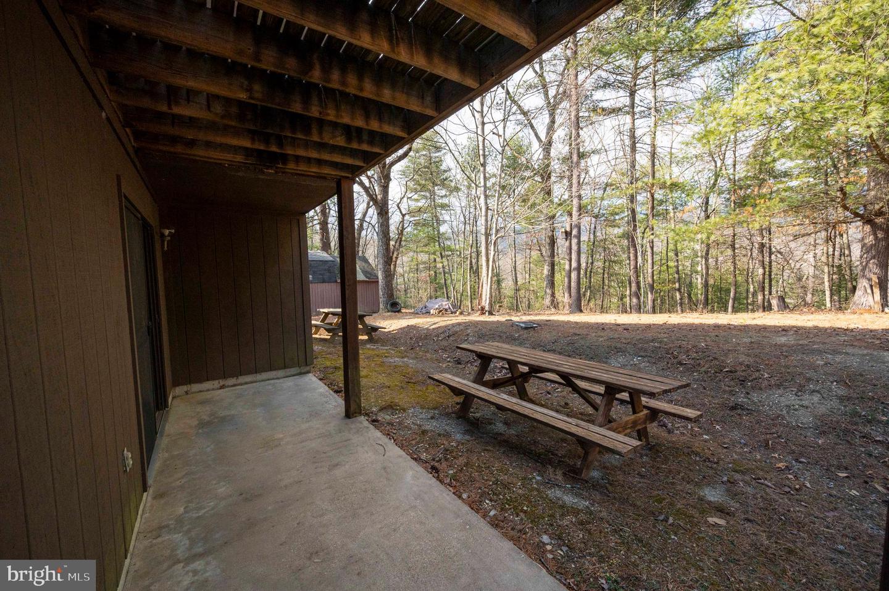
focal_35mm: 14
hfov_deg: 104.3
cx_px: 444
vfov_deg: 81.1
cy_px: 296
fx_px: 345
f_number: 11
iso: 1000
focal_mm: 14
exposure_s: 1/500
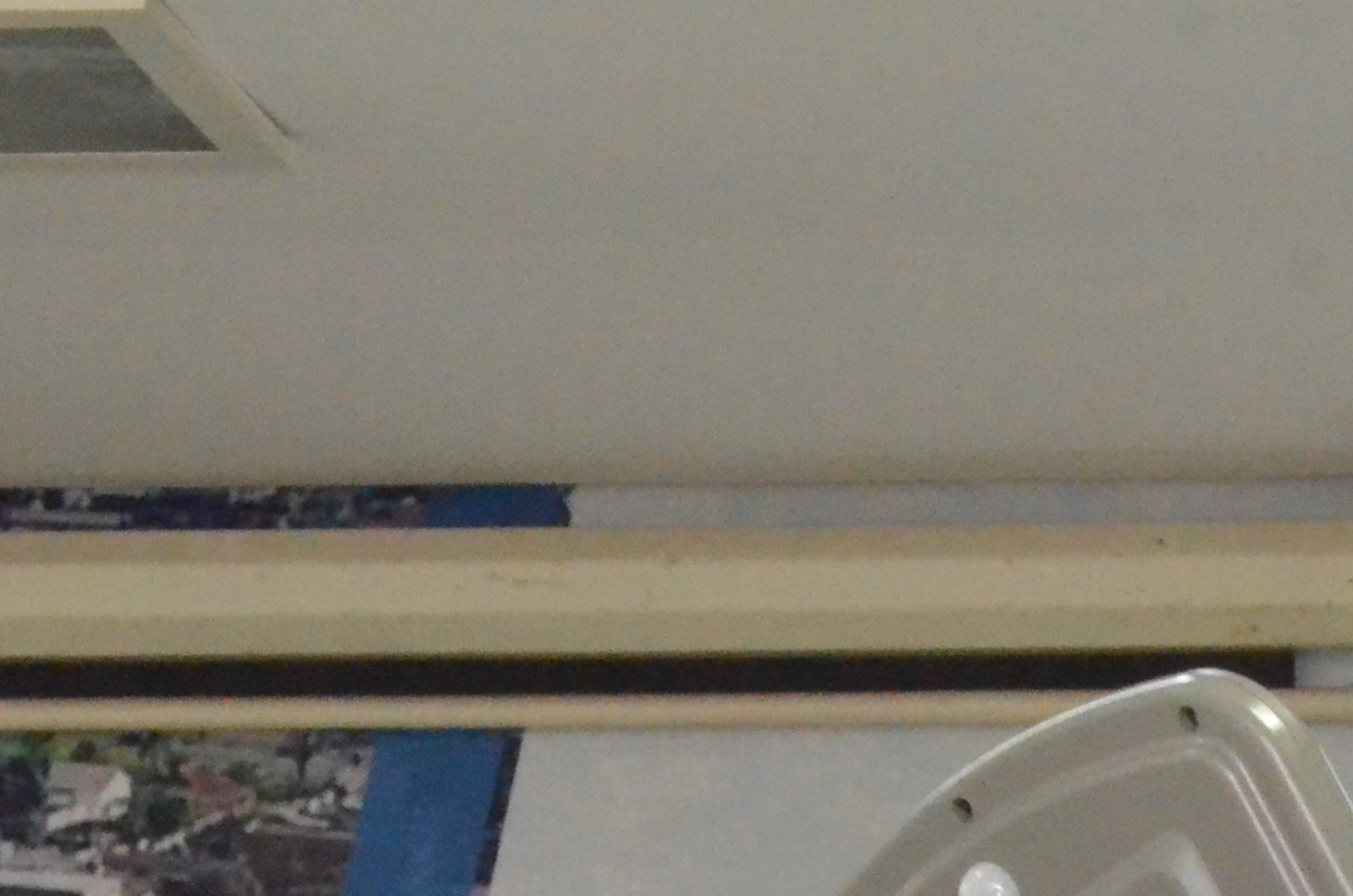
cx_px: 2145
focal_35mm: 313
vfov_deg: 4.3
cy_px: 1507
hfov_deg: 6.5
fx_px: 11738
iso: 6400
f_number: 11
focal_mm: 58
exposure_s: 1/100
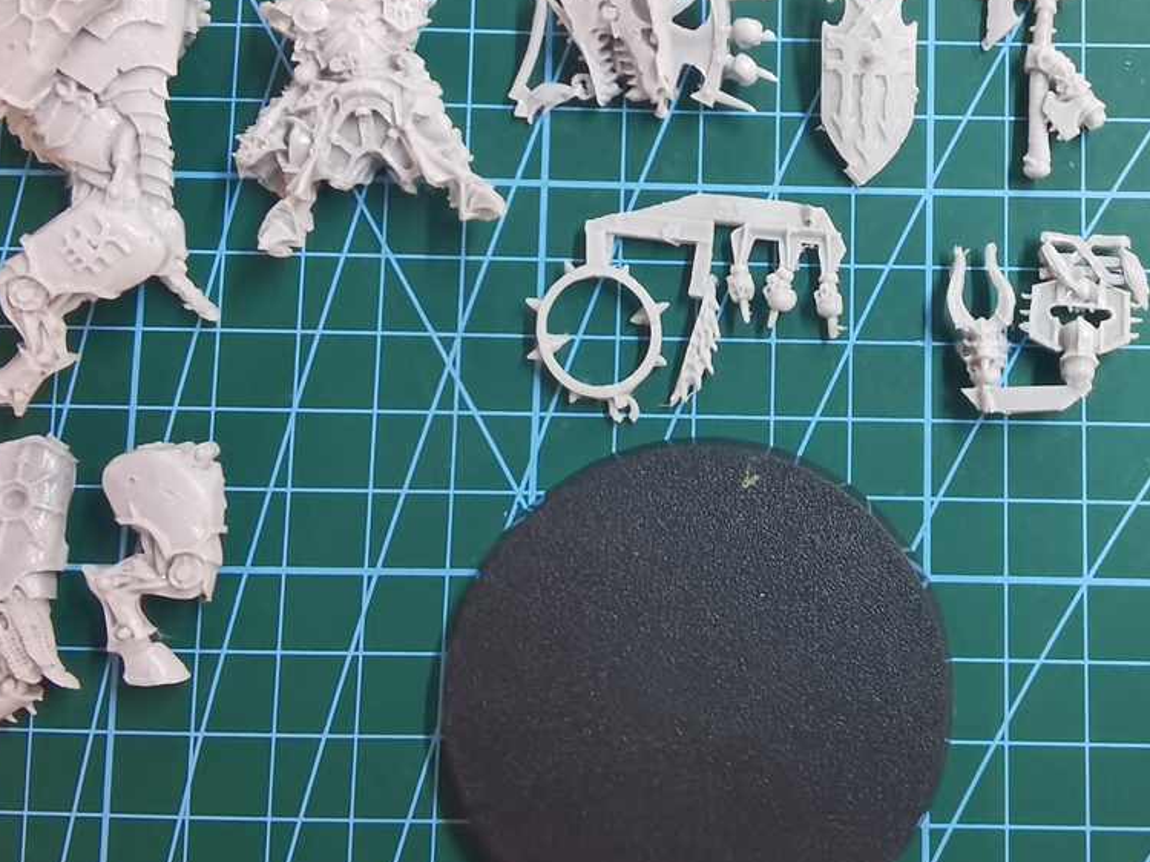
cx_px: 524
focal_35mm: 37
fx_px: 1229
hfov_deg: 50.1
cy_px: 370
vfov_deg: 38.6
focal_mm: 2.26
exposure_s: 1/25
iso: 500
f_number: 2.2
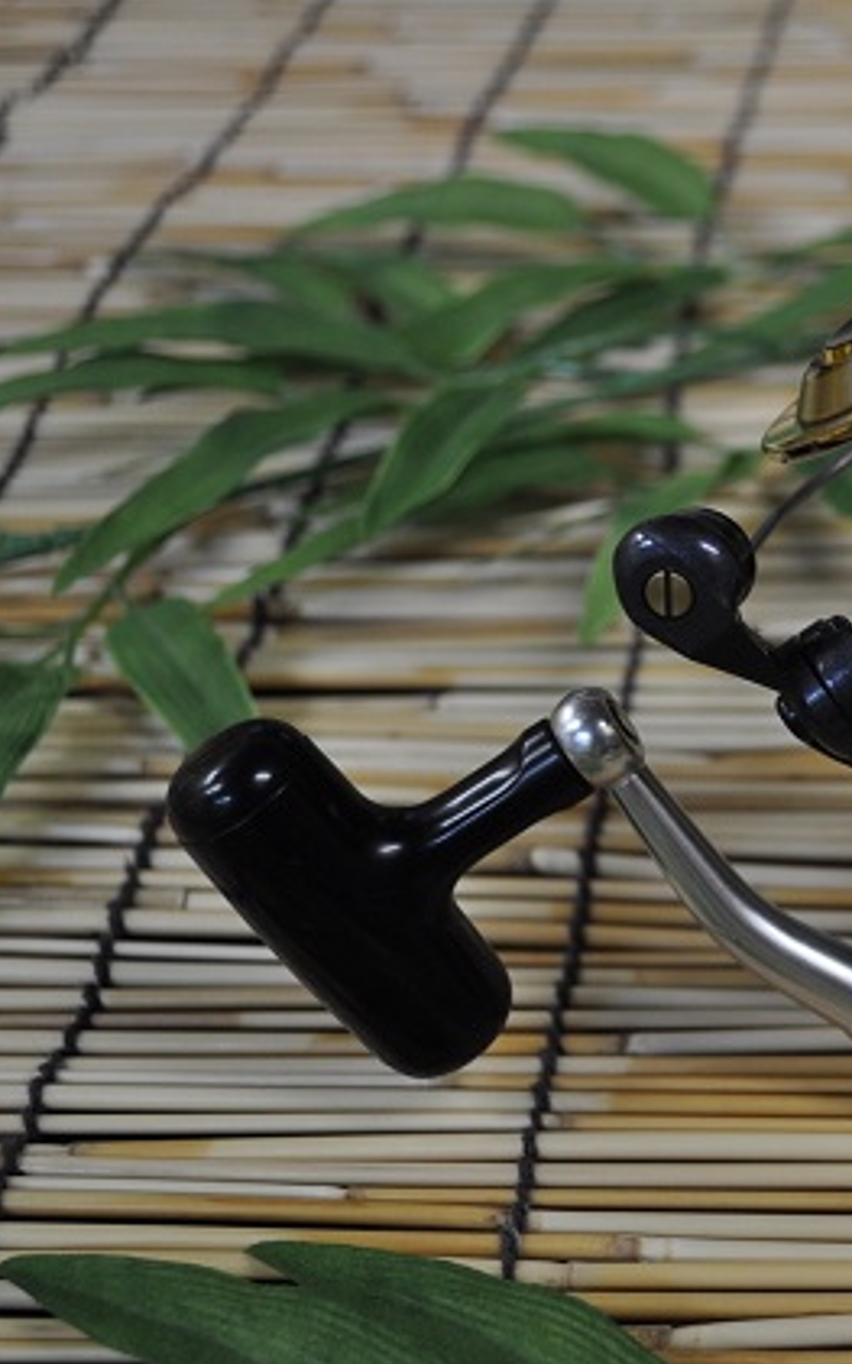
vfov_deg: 30.3
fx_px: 2519
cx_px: 998
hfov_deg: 18.3
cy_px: 680
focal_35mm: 68
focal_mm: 29
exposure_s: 1/60
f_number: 4.5
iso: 640
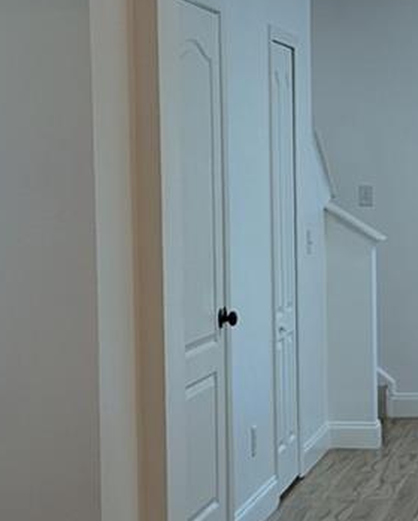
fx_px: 1652
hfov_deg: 14.2
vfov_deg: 17.9
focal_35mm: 107
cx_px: 431
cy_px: 282
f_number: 1.85
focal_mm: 6.81
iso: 46
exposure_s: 1/120
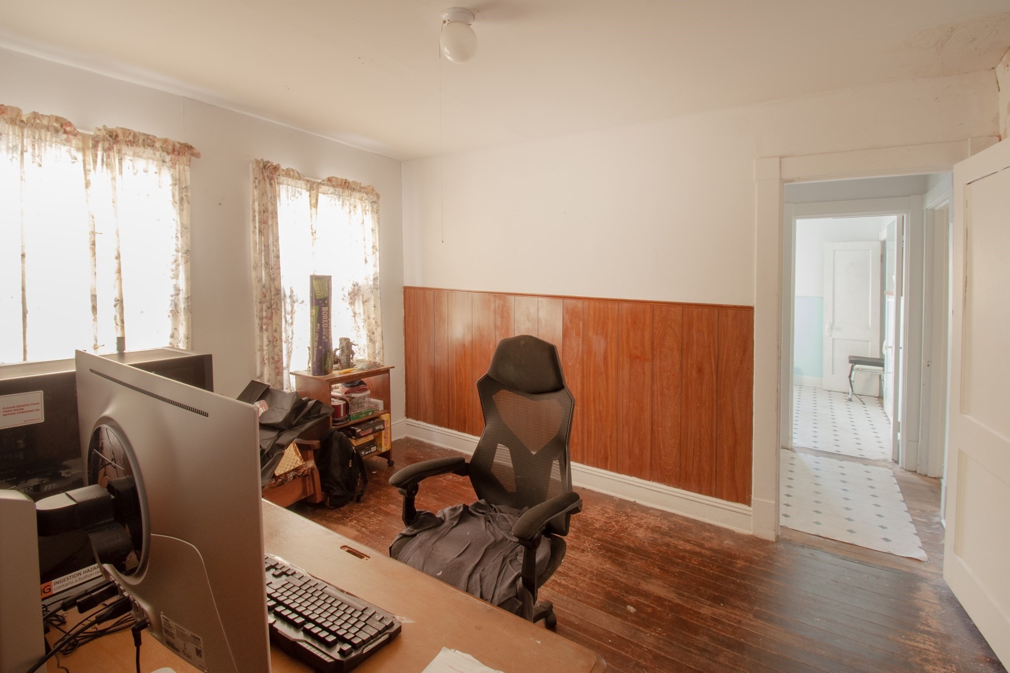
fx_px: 421
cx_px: 505
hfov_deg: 100.4
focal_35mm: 15
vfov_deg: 77.3
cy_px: 336
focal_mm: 10
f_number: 18
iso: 250
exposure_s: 3
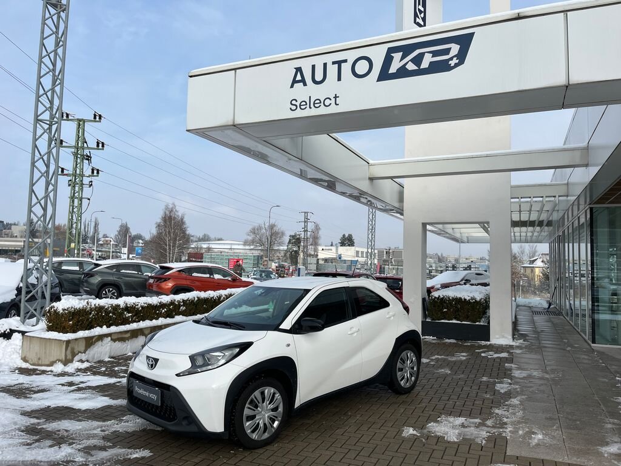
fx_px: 466
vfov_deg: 53.1
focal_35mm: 26
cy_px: 233
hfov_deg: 67.3
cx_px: 310
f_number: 1.6
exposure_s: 1/4651
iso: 50
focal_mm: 5.1
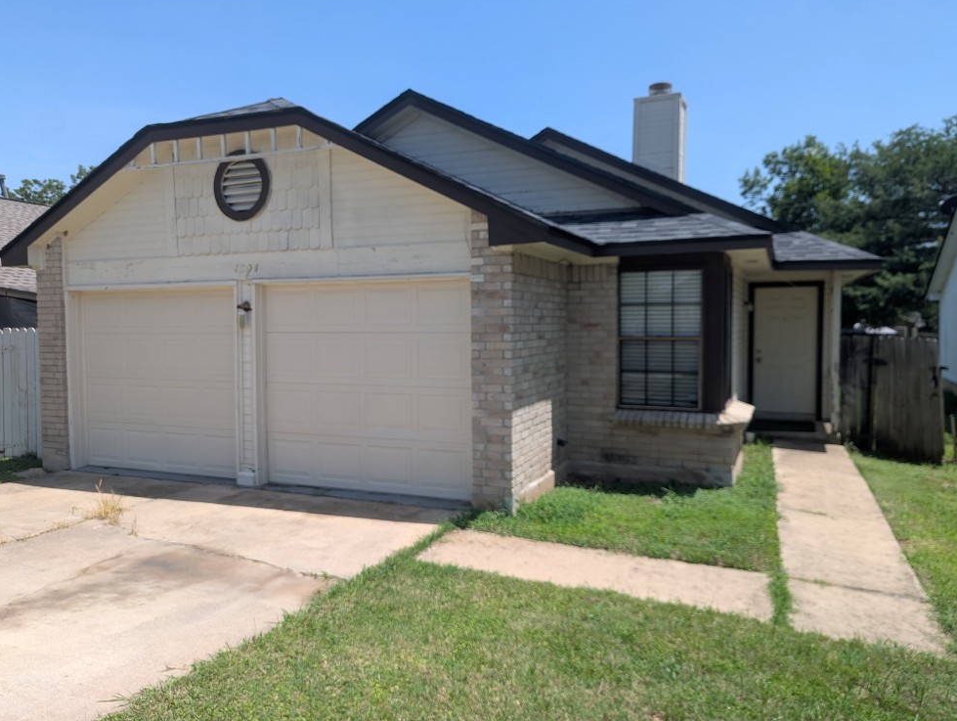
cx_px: 480
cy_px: 346
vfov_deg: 55.0
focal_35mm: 25
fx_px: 692
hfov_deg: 69.3
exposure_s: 1/1550
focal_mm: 6.81
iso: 45
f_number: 1.85
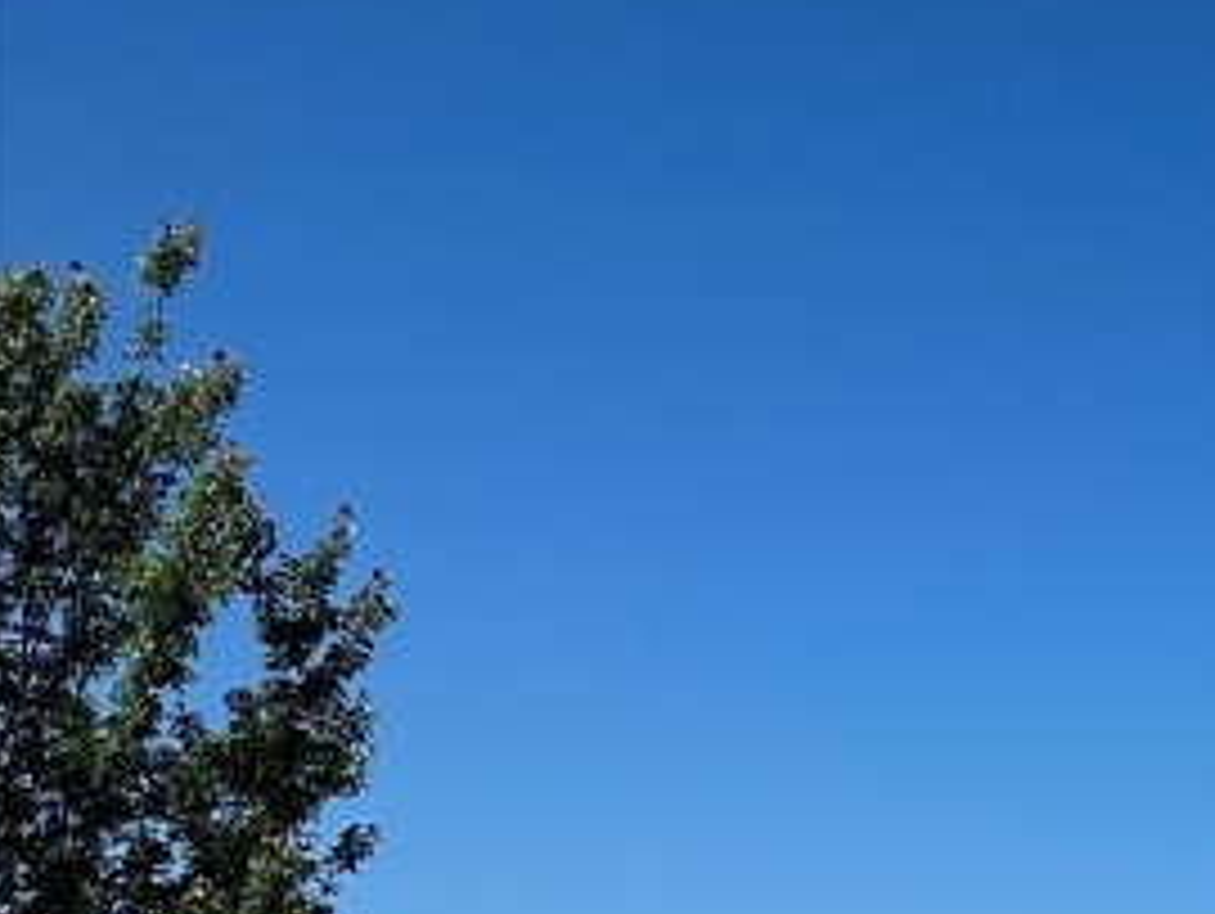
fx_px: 3197
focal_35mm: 91
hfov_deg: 17.1
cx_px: 2282
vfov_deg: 15.7
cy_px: 1054
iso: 80
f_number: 1.78
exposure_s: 1/8929
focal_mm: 6.86
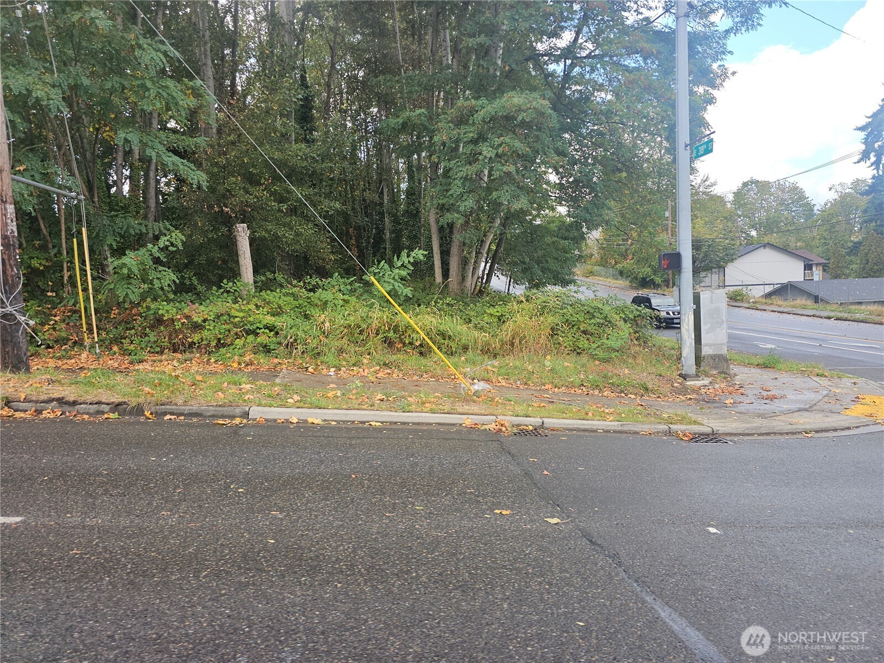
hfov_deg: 73.9
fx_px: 587
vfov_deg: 58.9
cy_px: 332
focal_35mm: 23
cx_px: 442
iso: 20
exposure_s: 1/180
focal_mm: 6.3
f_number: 1.7
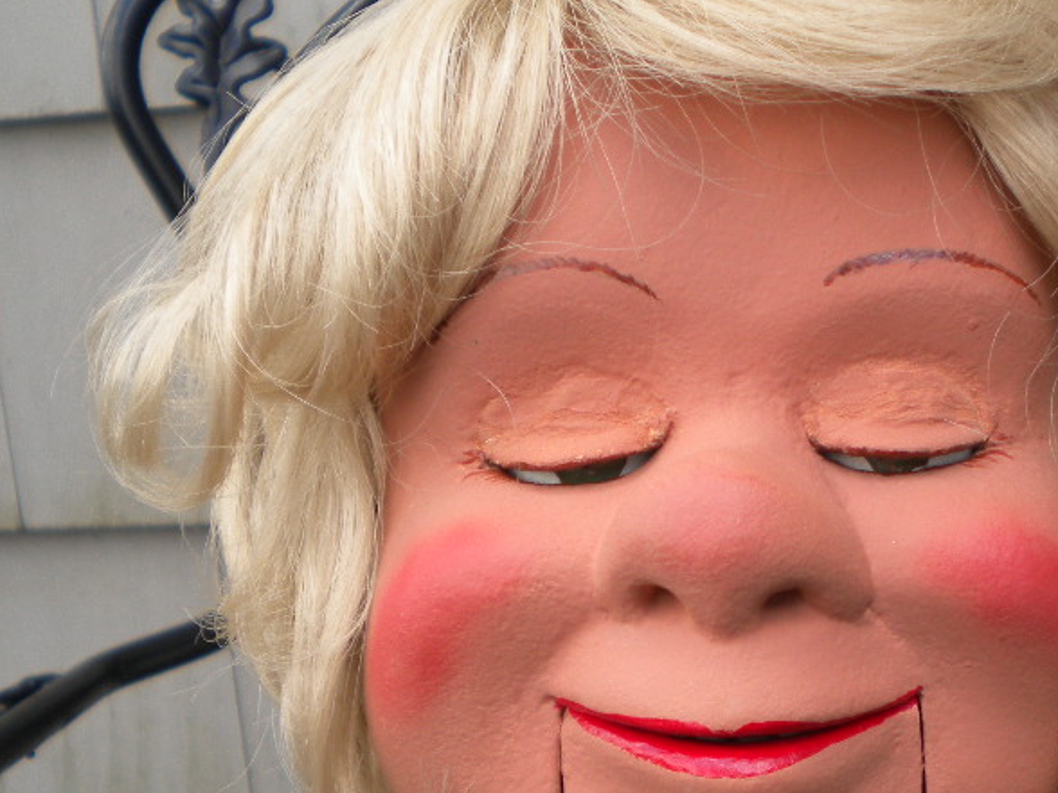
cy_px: 536
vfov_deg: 23.9
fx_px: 1864
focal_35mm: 61
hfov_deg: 31.3
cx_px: 734
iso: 80
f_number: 3.1
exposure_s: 1/138
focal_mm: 6.3
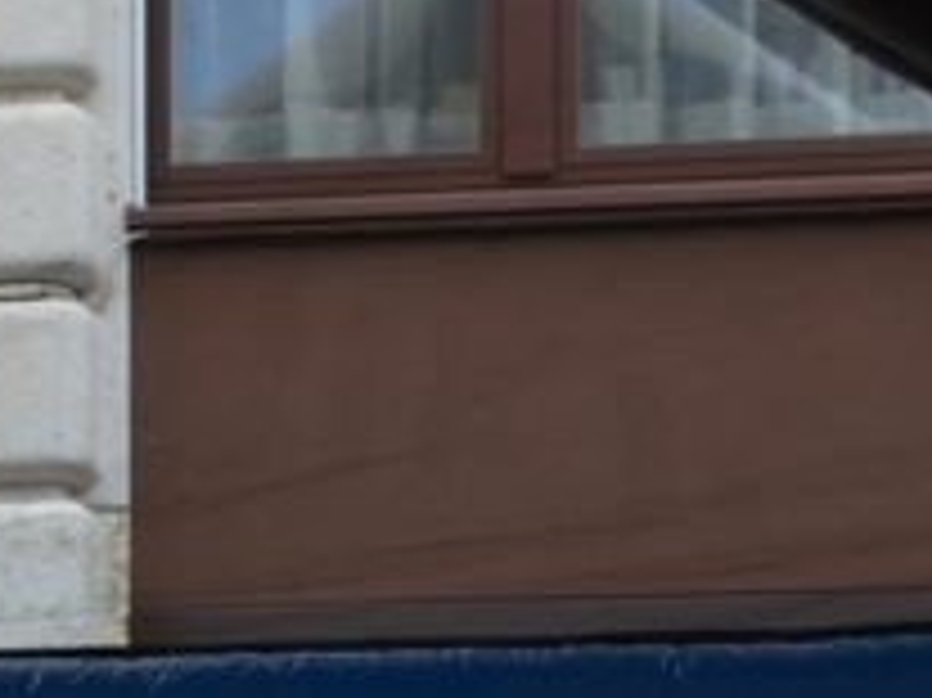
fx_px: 5758
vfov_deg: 6.7
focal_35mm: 214
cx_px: -428
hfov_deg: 9.0
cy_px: 1353
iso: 110
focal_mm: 30
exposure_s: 1/125
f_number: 5.6
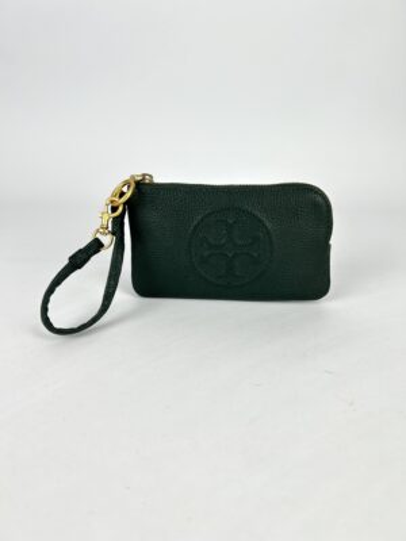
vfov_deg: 67.3
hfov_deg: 53.1
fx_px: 407
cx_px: 203
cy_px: 270
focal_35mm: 26
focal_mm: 5.7
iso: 40
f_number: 1.5
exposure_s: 1/284
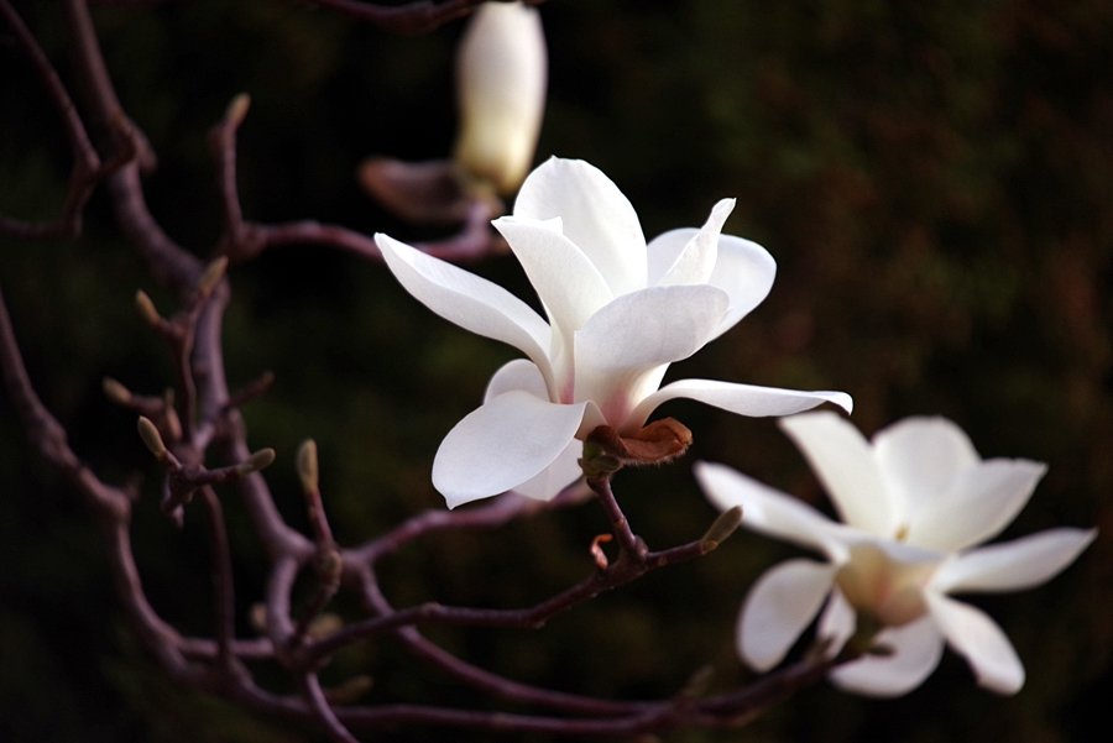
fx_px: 15465
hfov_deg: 4.1
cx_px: 556
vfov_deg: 2.8
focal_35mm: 500
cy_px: 372
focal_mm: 500
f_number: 6.3
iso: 800
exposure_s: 1/50
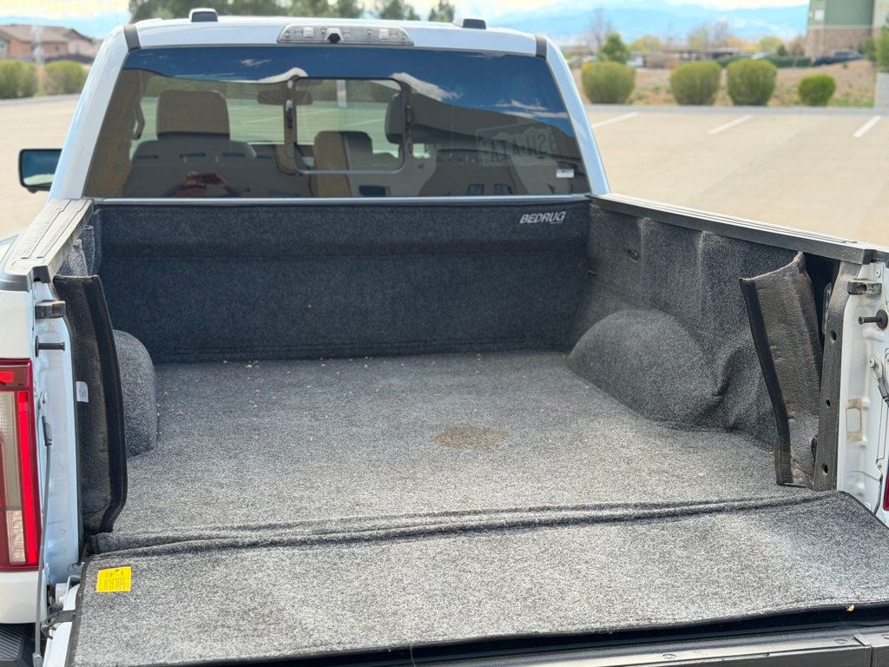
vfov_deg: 30.3
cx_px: 444
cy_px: 334
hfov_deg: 39.7
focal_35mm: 48
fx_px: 1233
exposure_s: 1/675
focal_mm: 6.76
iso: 100
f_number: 1.78
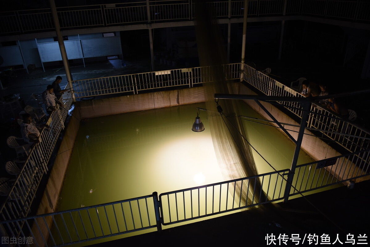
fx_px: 247
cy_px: 124
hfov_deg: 73.7
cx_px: 185
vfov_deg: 53.2
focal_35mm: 24
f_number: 2.8
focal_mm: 24
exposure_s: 1/13
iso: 640
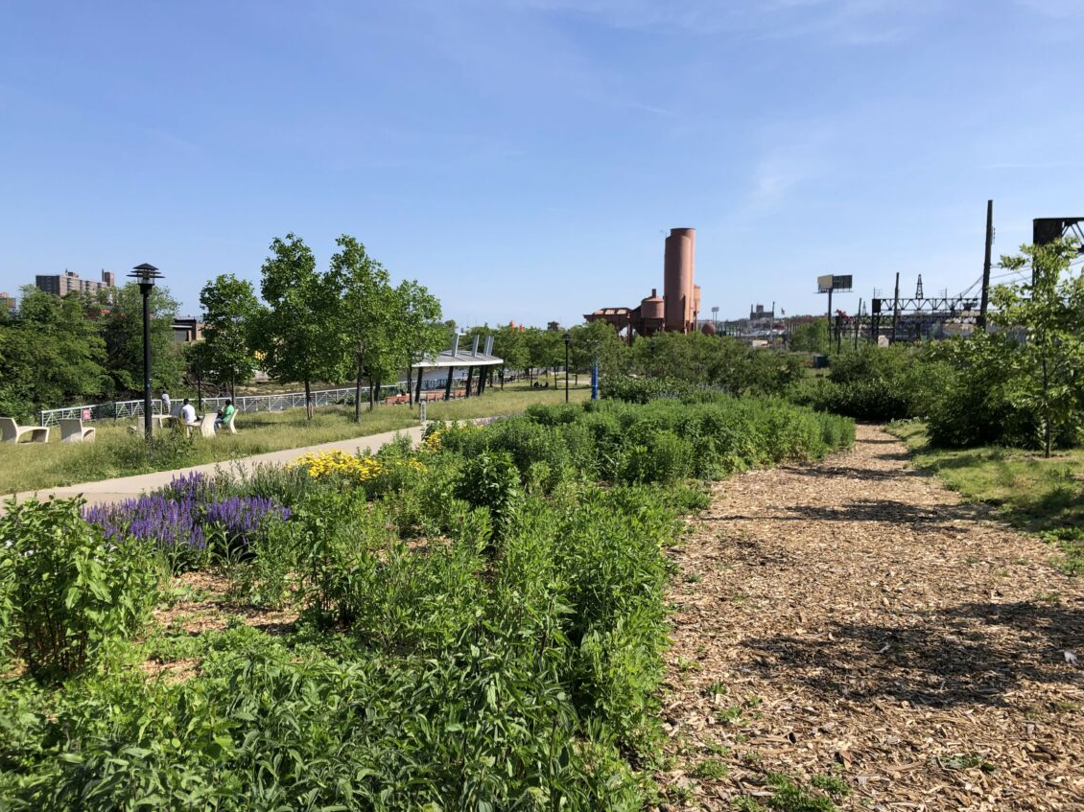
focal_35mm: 29
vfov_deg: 48.2
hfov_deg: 61.7
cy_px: 399
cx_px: 552
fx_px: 908
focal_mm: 4
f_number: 1.8
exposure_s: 1/1946
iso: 20
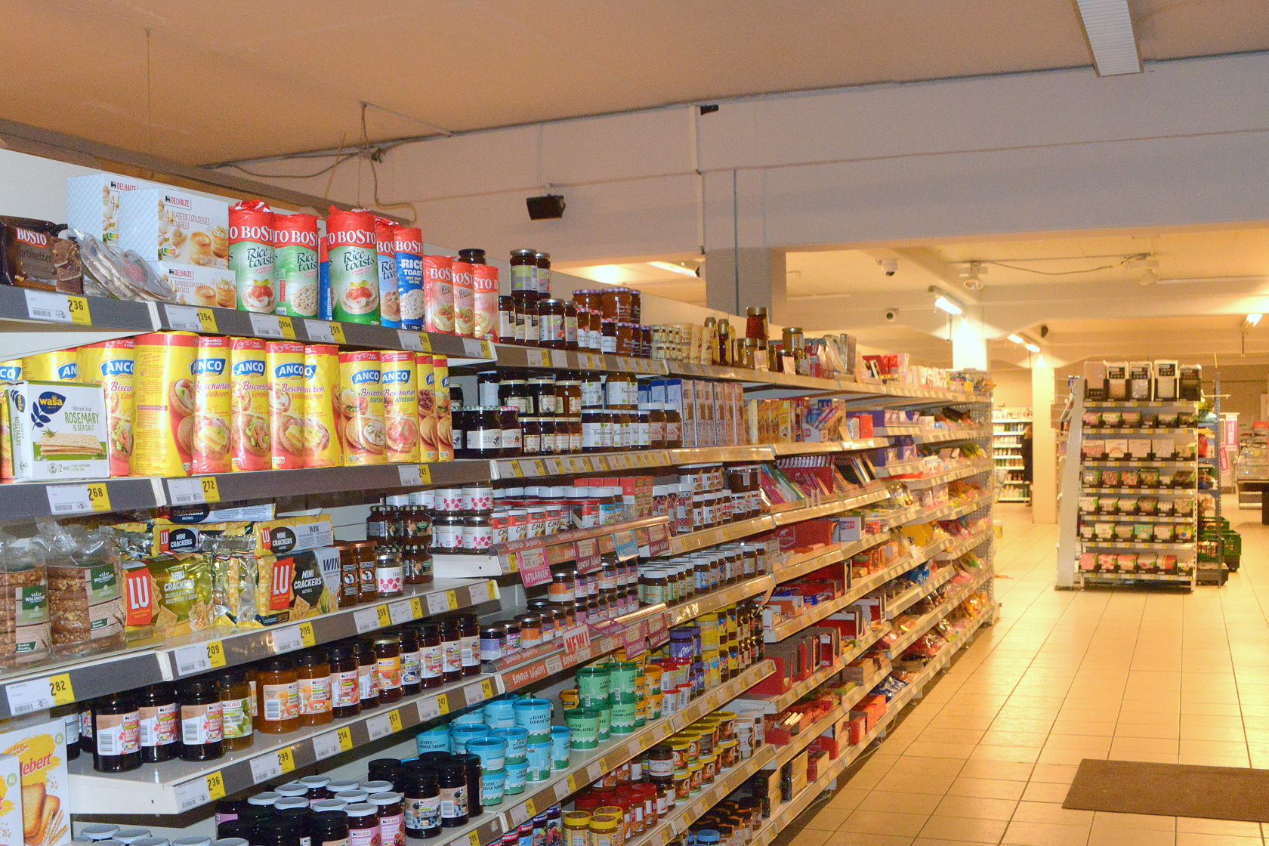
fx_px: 1269
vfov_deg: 36.8
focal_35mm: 36
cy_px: 482
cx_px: 675
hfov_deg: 53.1
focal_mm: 28
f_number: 6.3
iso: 5600
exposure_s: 1/125
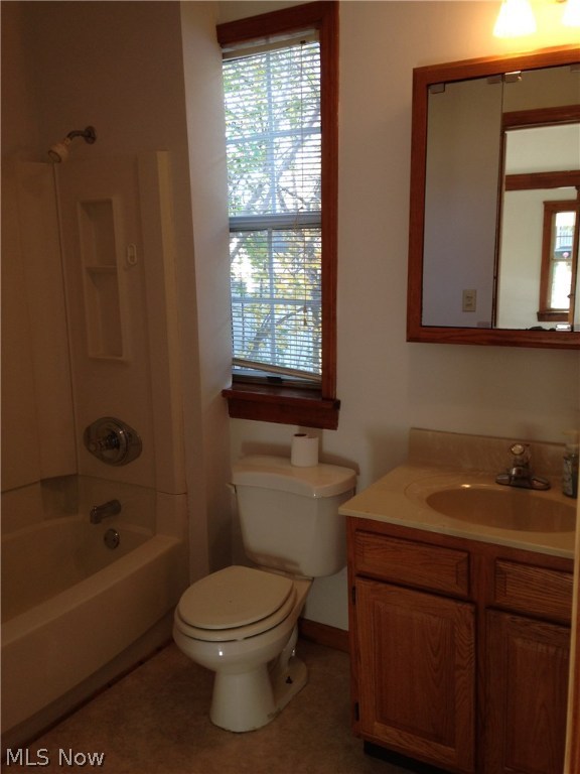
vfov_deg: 55.4
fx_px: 737
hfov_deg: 42.9
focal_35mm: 33
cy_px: 387
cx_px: 290
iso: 50
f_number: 2.4
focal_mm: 4.12
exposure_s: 1/40
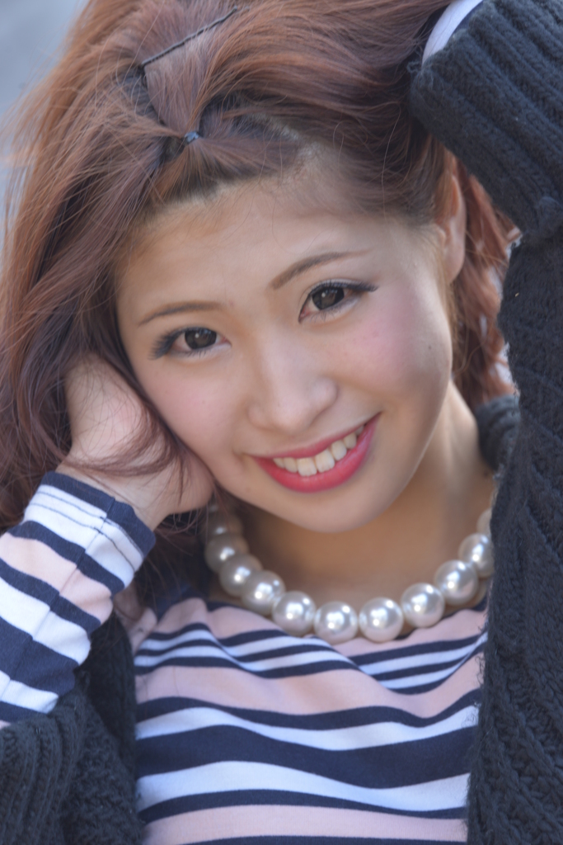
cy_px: 422
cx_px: 282
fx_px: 7035
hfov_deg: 4.6
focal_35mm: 300
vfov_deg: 6.9
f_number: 5.6
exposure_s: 1/60
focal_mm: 300
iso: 400
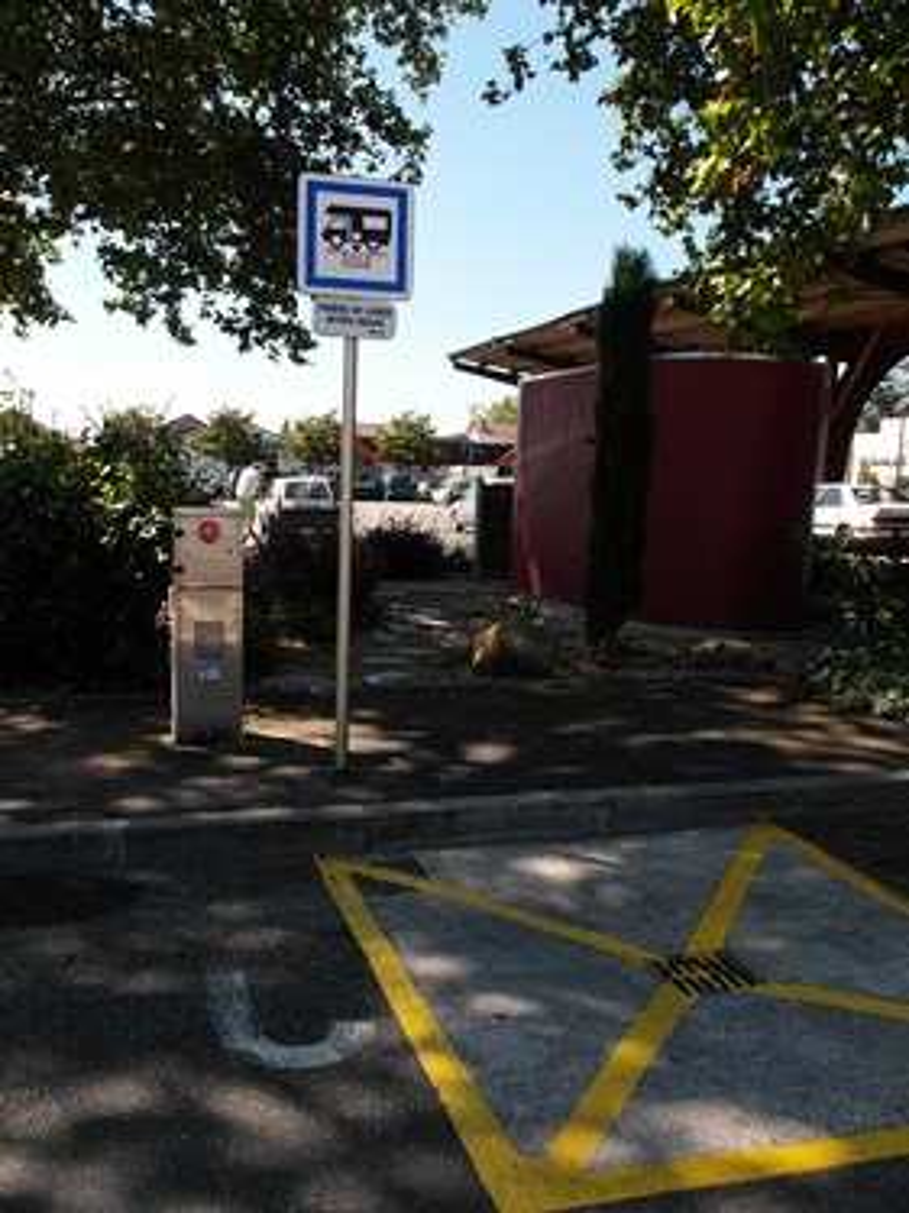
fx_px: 1226
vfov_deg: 52.6
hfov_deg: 40.7
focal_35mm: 35
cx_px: 454
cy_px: 606
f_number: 4.3
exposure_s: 1/350
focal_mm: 6.2
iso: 100
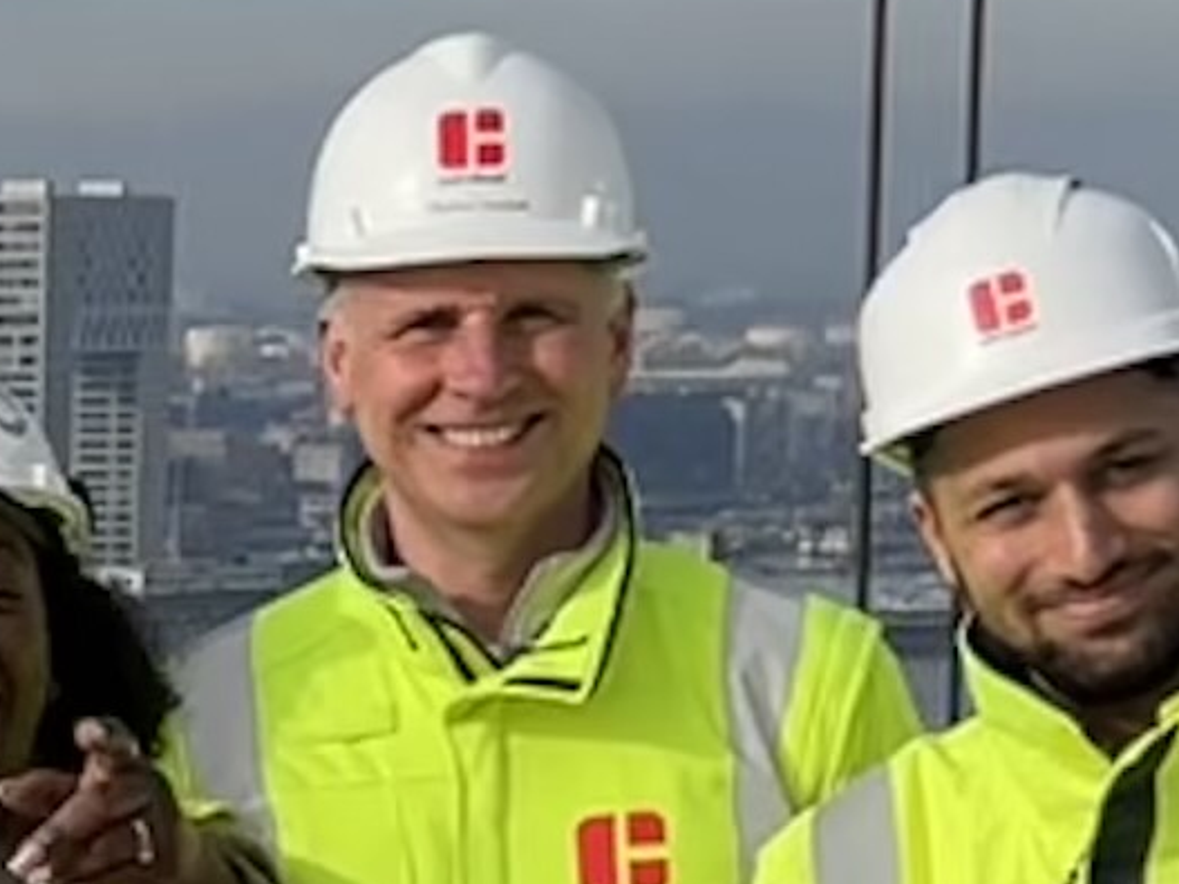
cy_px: 1417
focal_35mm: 199
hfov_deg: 9.5
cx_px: -964
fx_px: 6776
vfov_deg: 7.3
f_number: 1.5
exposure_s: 1/4115
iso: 50
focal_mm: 5.7
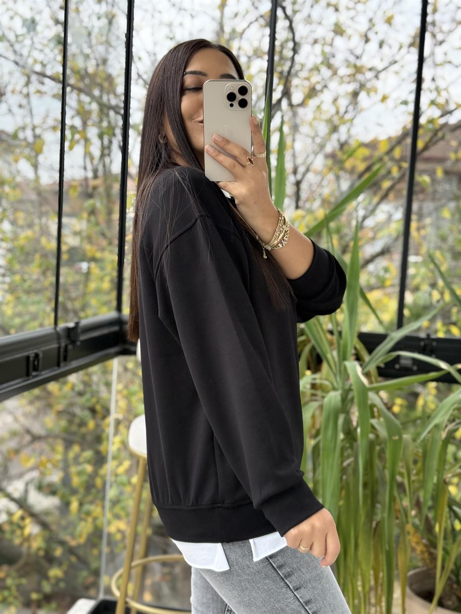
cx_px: 230
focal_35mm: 48
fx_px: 852
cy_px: 307
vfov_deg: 39.7
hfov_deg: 30.3
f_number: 1.78
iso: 100
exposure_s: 1/189
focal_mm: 6.76
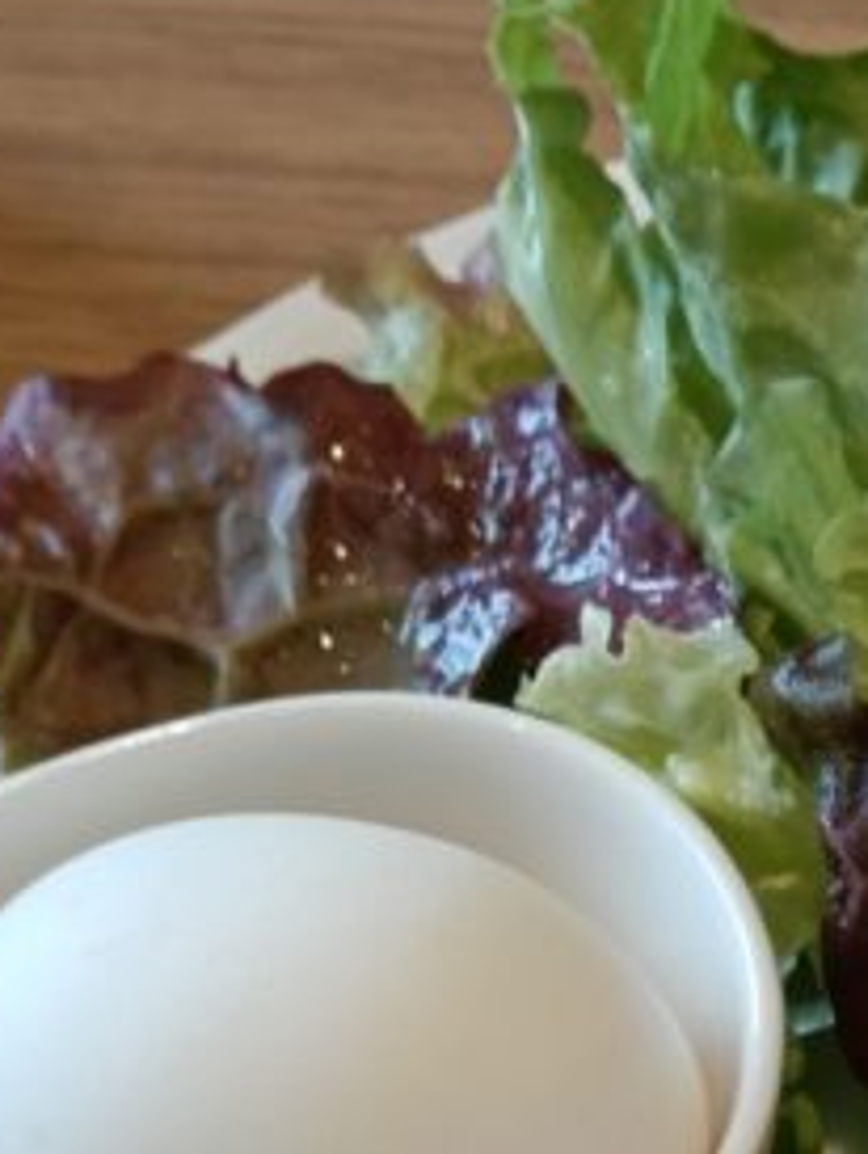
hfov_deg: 14.0
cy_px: 1697
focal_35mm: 101
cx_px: 1157
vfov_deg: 17.6
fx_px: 3372
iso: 80
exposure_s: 1/33.3
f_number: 1.8
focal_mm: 3.98
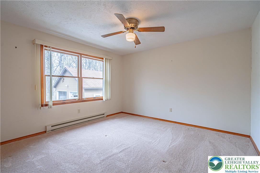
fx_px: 115
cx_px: 130
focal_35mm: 16
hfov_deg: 96.8
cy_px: 86
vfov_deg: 73.7
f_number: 5.6
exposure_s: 1/400
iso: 640
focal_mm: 16
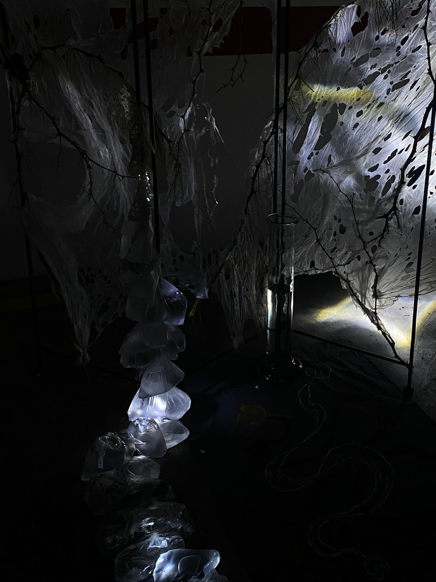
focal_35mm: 39
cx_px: 288
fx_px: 655
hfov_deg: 36.5
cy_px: 206
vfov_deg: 47.3
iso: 100
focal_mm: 4.25
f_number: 1.8
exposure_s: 1/69
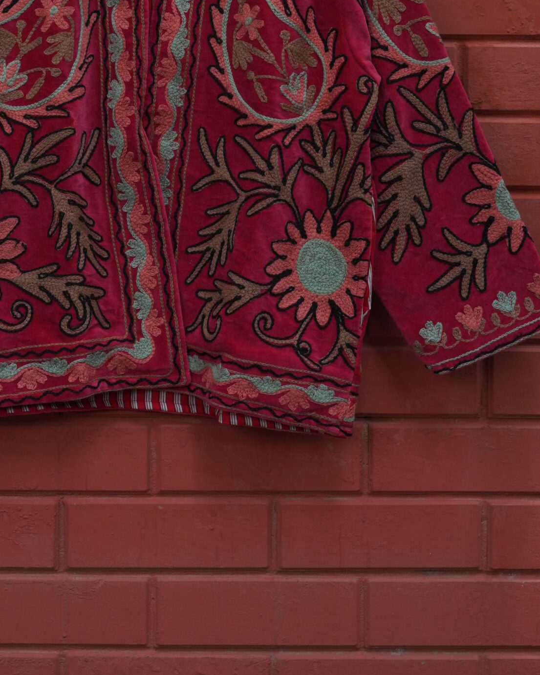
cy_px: 56
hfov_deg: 17.6
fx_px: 1738
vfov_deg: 21.4
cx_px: 159
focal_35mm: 87
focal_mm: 50
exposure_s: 1/160
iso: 500
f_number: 7.1
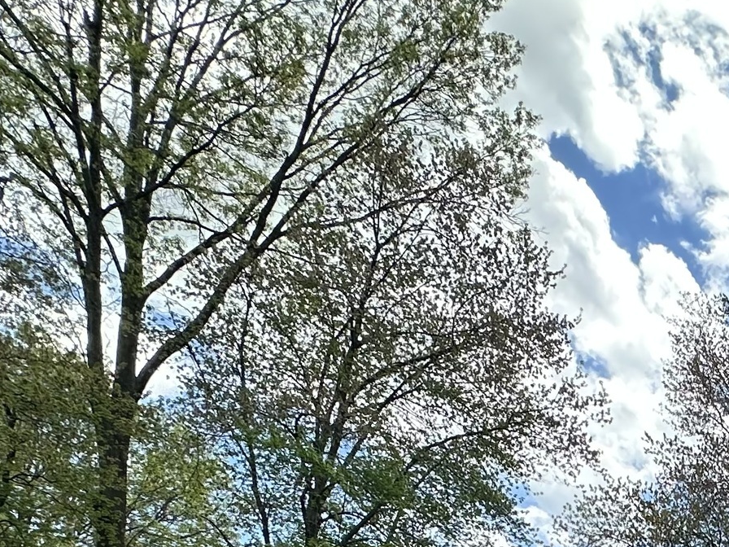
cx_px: 942
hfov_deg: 31.1
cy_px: 901
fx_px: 1011
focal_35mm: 48
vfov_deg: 22.4
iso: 40
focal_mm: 2.22
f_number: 2.2
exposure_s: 1/711
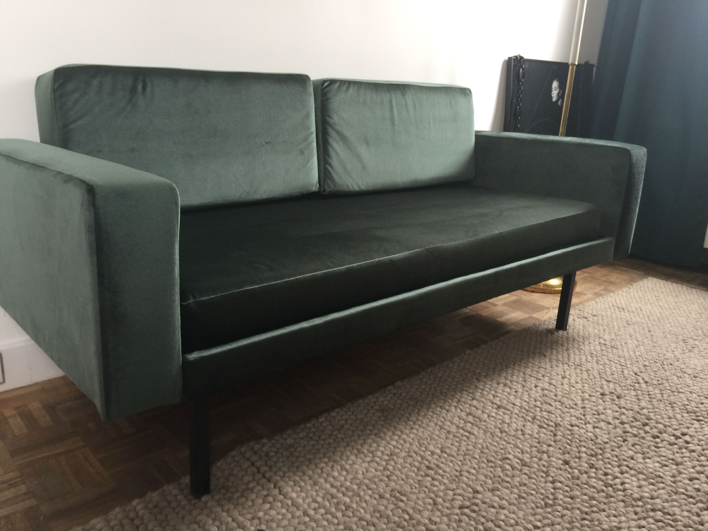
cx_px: 354
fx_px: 593
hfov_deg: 61.7
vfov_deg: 48.2
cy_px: 266
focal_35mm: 29
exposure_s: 1/33
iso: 40
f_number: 2.2
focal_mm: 4.15
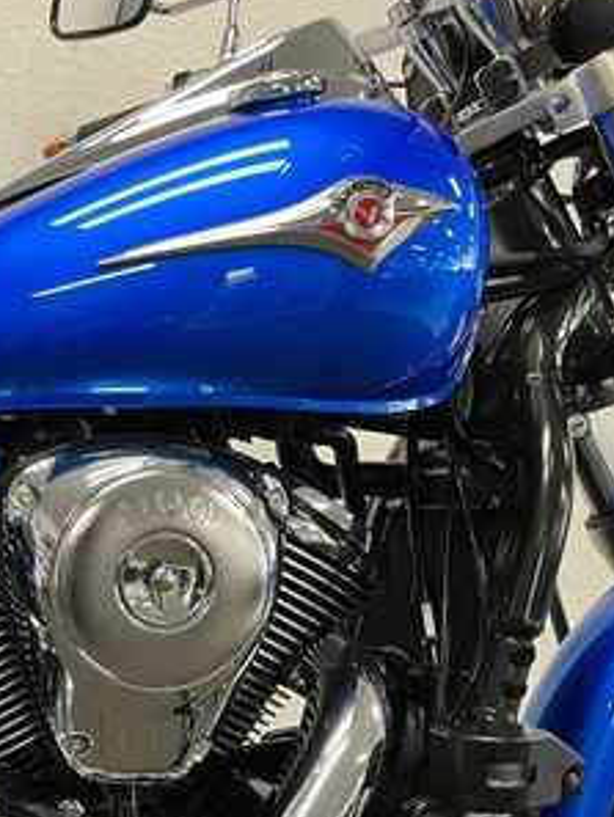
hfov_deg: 23.8
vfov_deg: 33.7
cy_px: 597
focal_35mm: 56
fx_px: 1323
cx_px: -121
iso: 160
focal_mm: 5.1
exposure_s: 1/50
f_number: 1.6
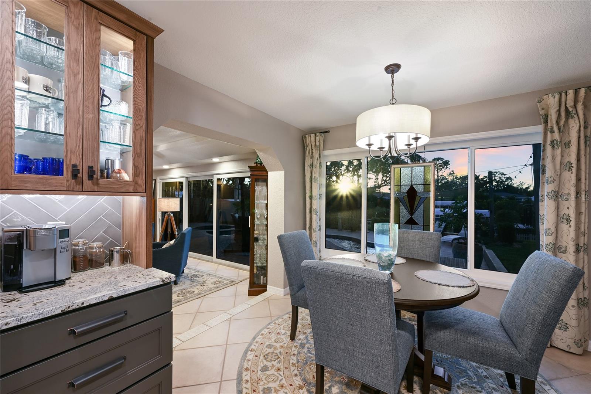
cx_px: 296
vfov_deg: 81.2
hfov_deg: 104.3
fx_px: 230
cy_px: 197
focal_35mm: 14
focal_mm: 14
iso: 160
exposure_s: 1.6
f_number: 11
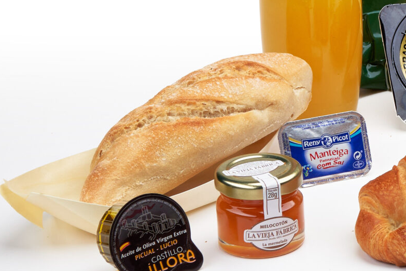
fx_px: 3022
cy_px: 56
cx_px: 603
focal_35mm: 268
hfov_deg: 7.6
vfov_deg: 5.1
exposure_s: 1/200
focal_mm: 55
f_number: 11
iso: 100
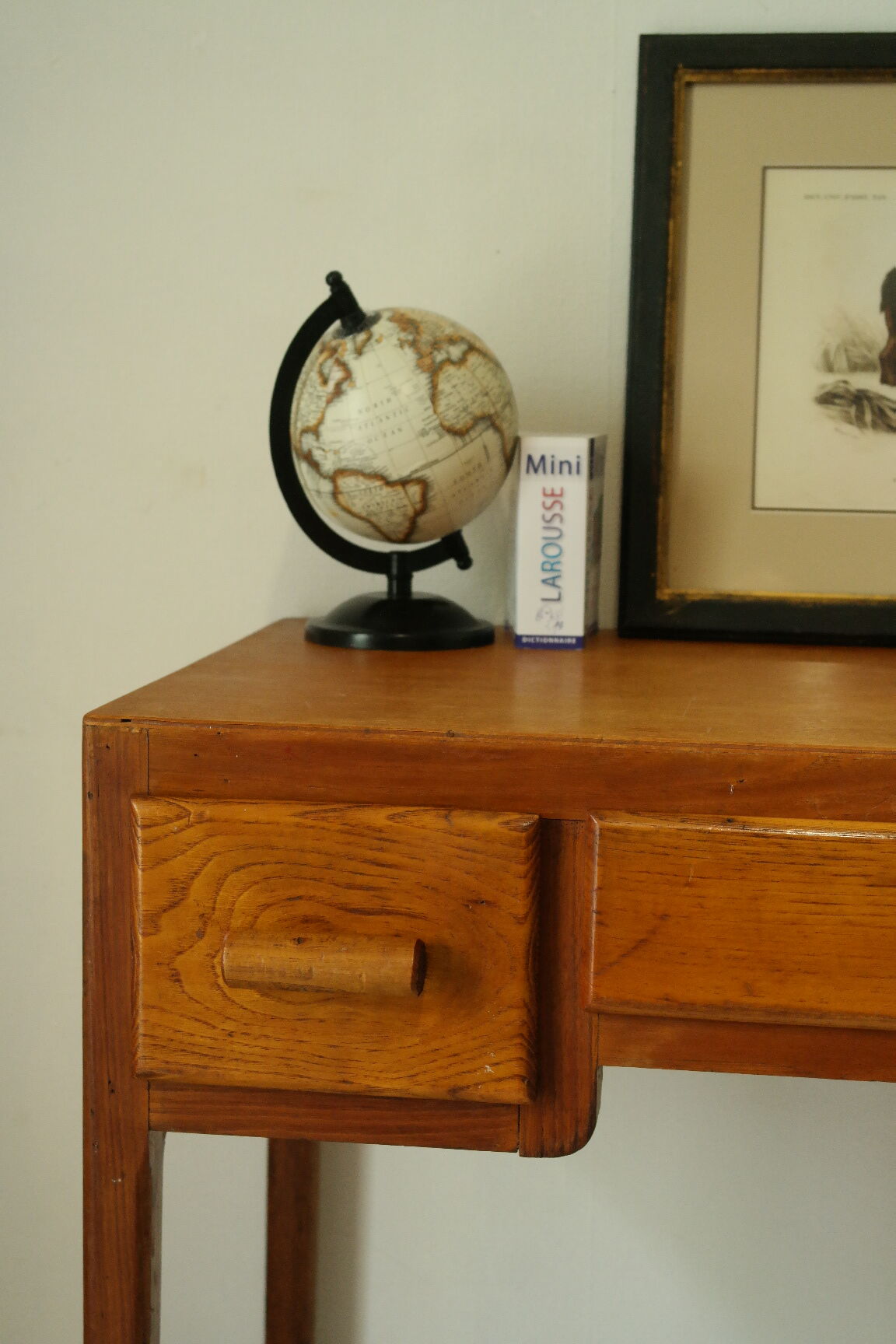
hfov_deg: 23.4
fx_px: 2165
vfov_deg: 34.5
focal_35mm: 58
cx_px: 448
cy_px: 672
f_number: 5.6
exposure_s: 1/50
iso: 1600
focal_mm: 38
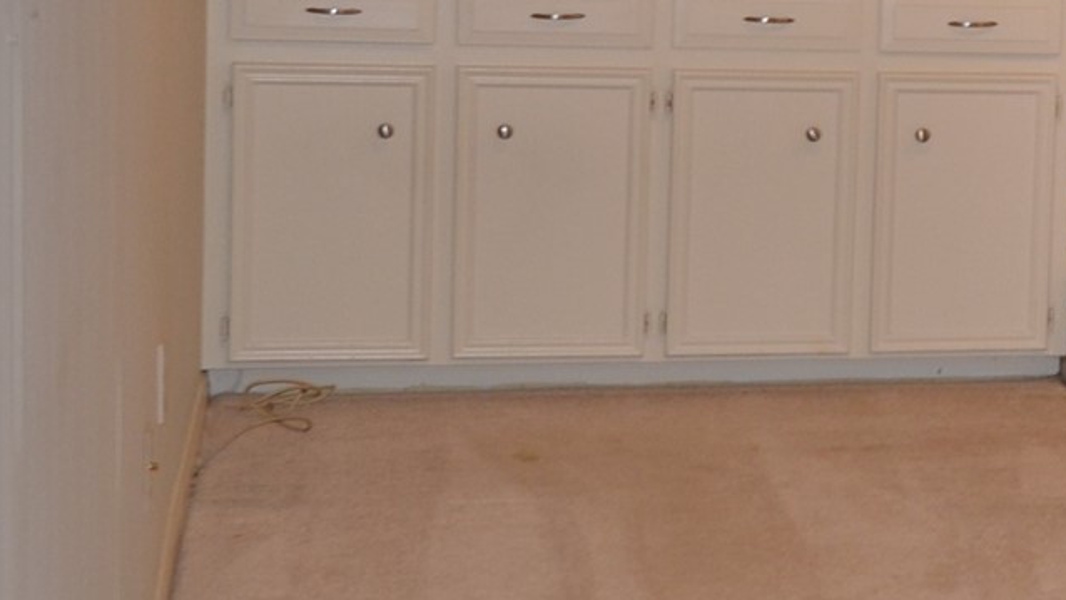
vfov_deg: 11.2
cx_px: 1673
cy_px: 47
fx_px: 3025
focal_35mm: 107
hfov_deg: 17.6
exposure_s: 1/60
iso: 400
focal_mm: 20
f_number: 3.2
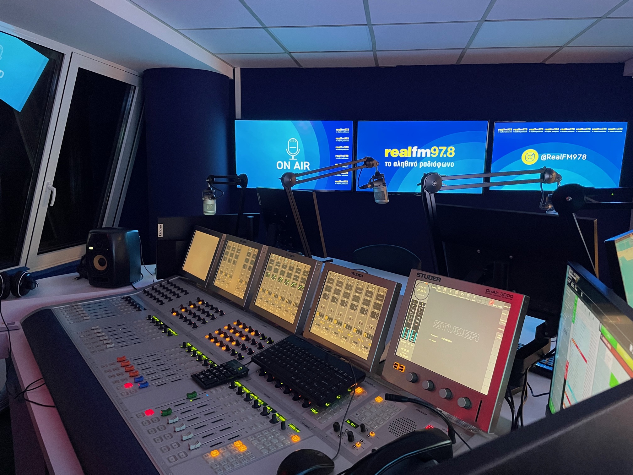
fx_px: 475
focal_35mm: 26
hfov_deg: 67.3
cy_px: 238
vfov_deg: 53.1
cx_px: 316
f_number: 1.6
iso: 640
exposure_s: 1/37
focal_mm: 4.2
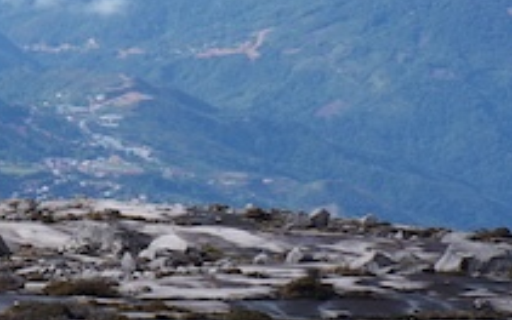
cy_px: -257
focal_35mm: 326
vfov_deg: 4.0
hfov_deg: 6.3
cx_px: -420
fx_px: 4550
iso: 50
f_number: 6.3
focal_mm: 75
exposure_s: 1/160
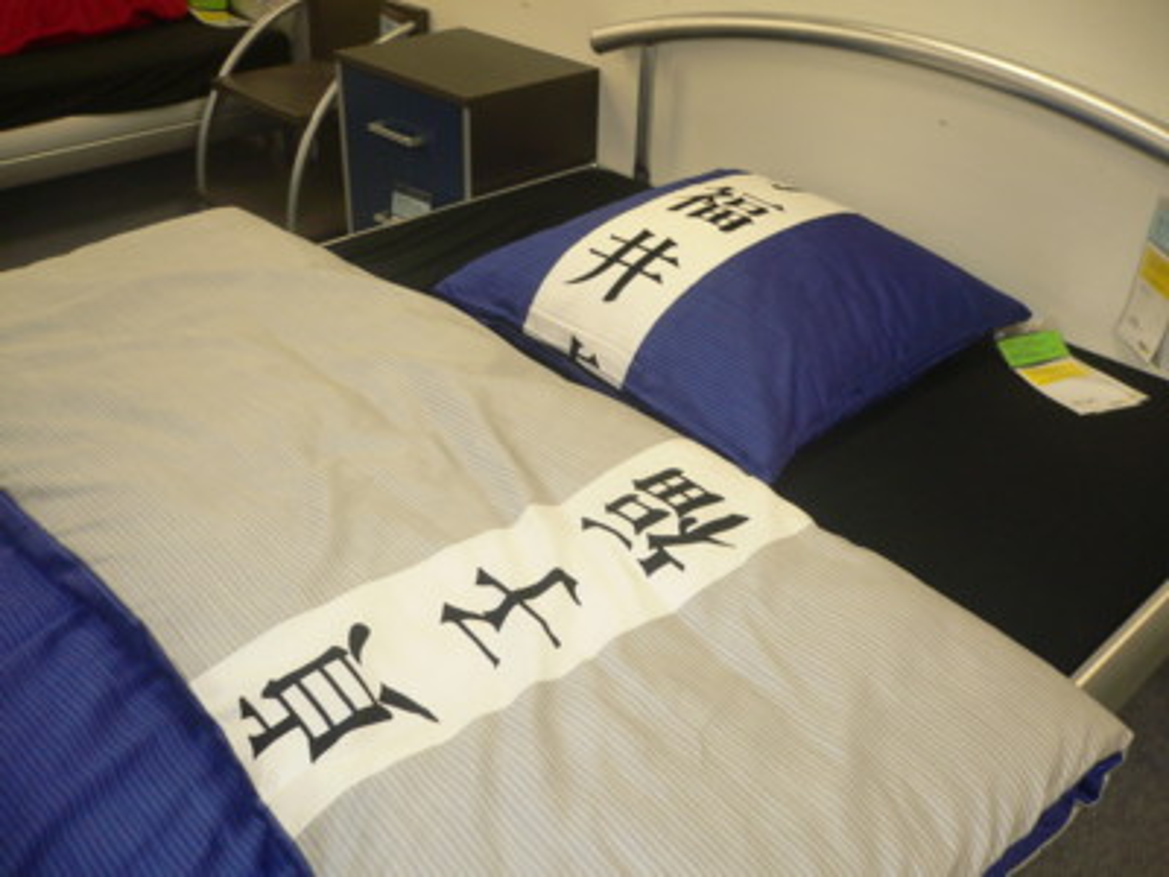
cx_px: 584
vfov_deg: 40.7
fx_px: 1182
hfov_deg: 52.6
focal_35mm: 35
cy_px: 438
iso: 100
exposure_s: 1/13
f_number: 2.8
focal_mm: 5.8
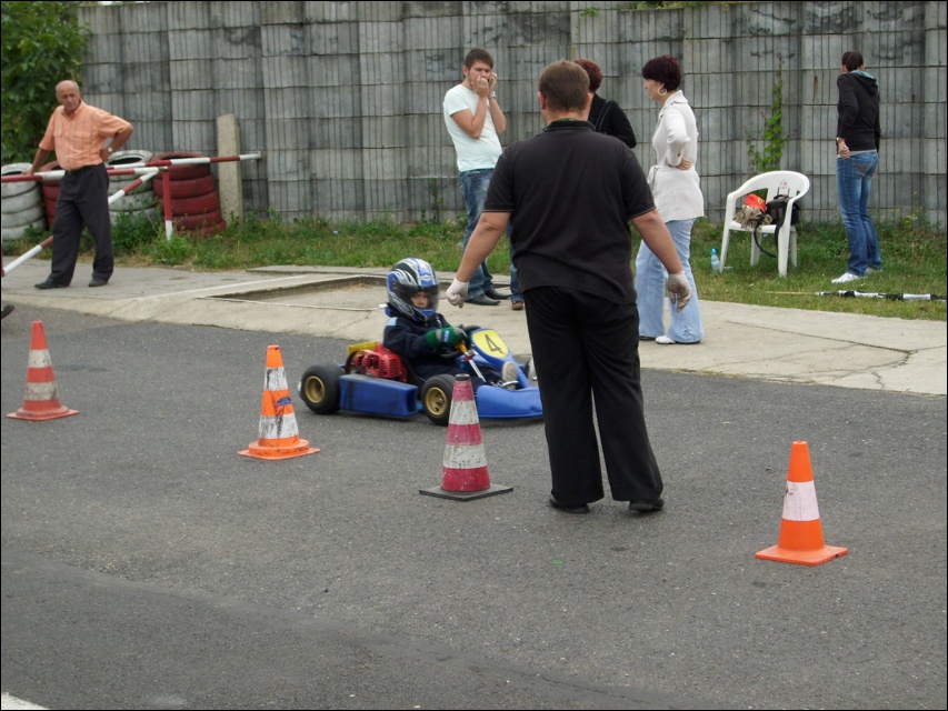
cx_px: 474
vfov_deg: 22.3
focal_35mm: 66
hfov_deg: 29.4
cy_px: 356
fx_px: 1808
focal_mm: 12.8
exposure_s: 1/218
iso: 50
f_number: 4.2
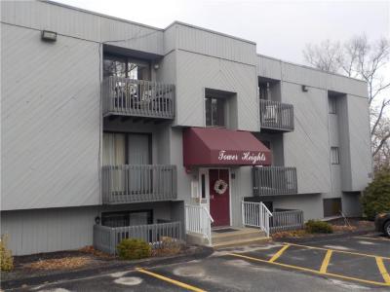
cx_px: 195
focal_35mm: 30
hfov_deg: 60.0
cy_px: 146
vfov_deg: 46.8
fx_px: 338
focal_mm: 4.1
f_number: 3.3
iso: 125
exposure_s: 1/200
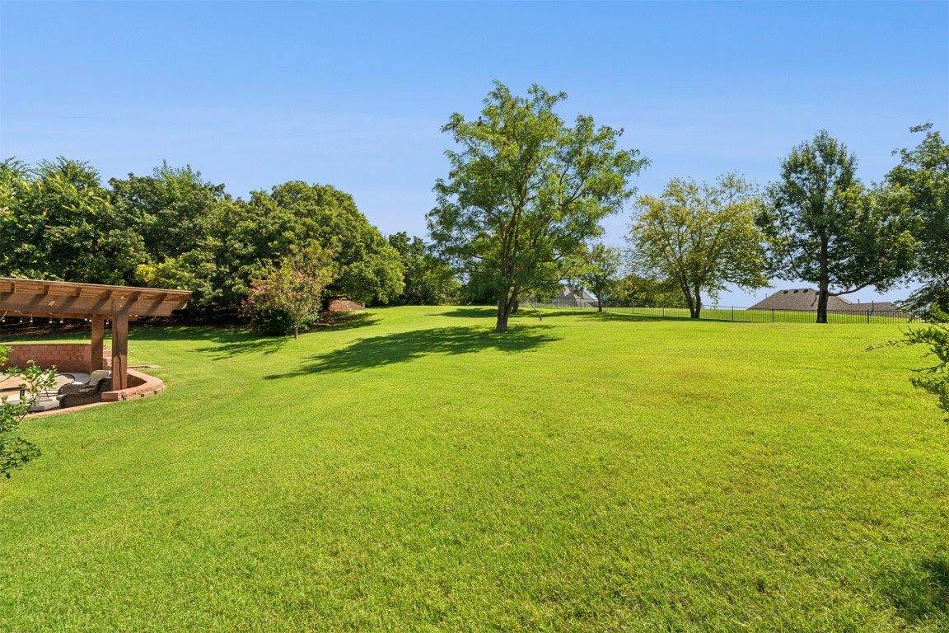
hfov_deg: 96.7
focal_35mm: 16
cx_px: 474
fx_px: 422
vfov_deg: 73.7
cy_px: 316
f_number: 10
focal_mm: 16
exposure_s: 1/400
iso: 200
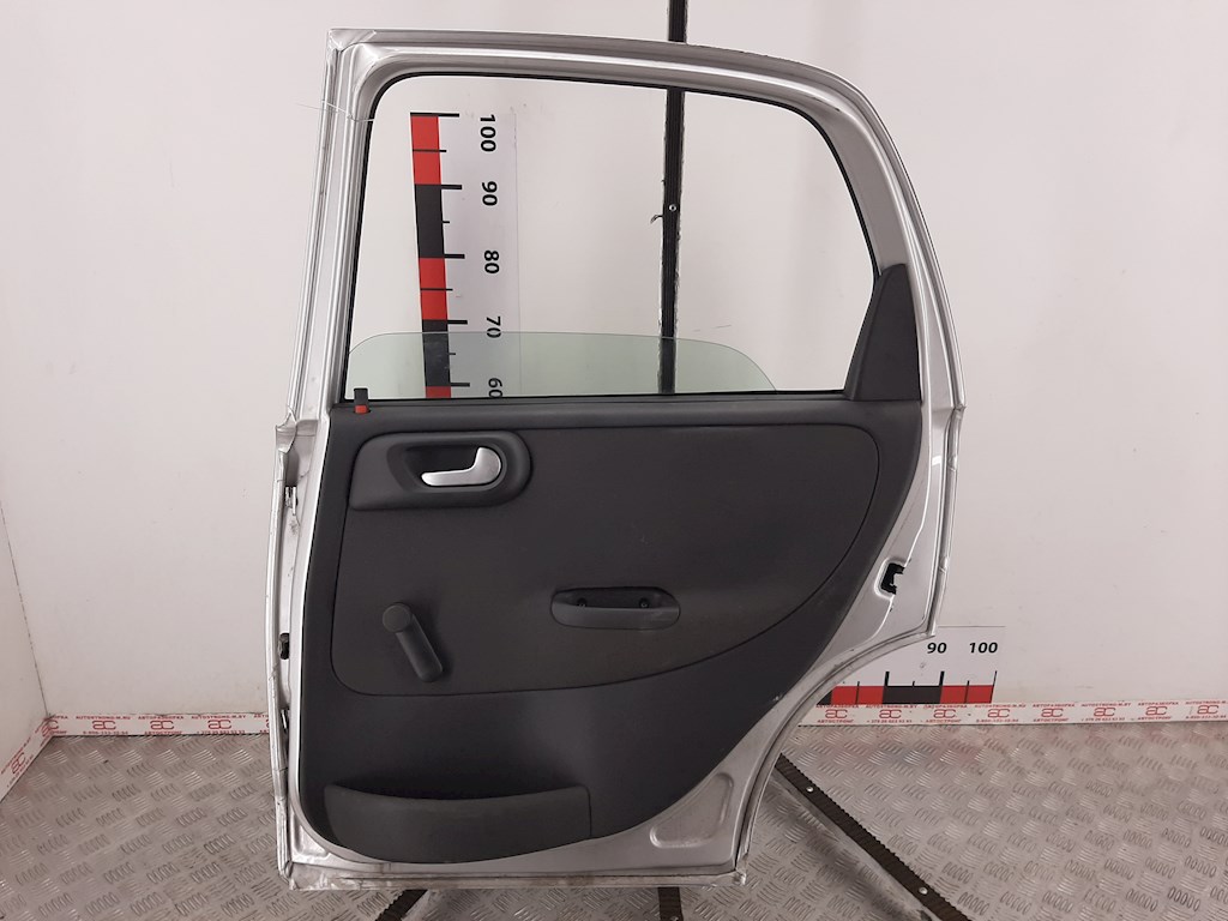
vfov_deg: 53.1
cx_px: 614
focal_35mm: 26
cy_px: 460
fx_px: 922
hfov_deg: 67.3
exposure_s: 1/166
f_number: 1.7
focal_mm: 3.93
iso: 40
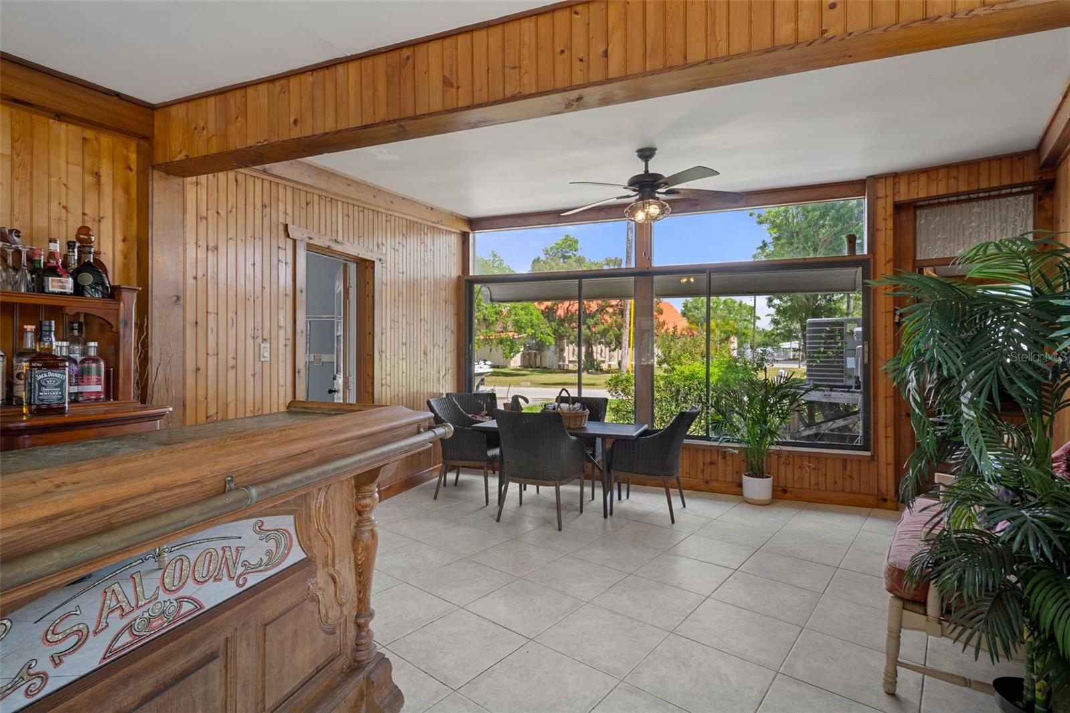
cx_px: 535
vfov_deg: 70.4
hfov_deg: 93.3
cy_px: 356
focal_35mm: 17
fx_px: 505
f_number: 9
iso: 320
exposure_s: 1/3
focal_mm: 17
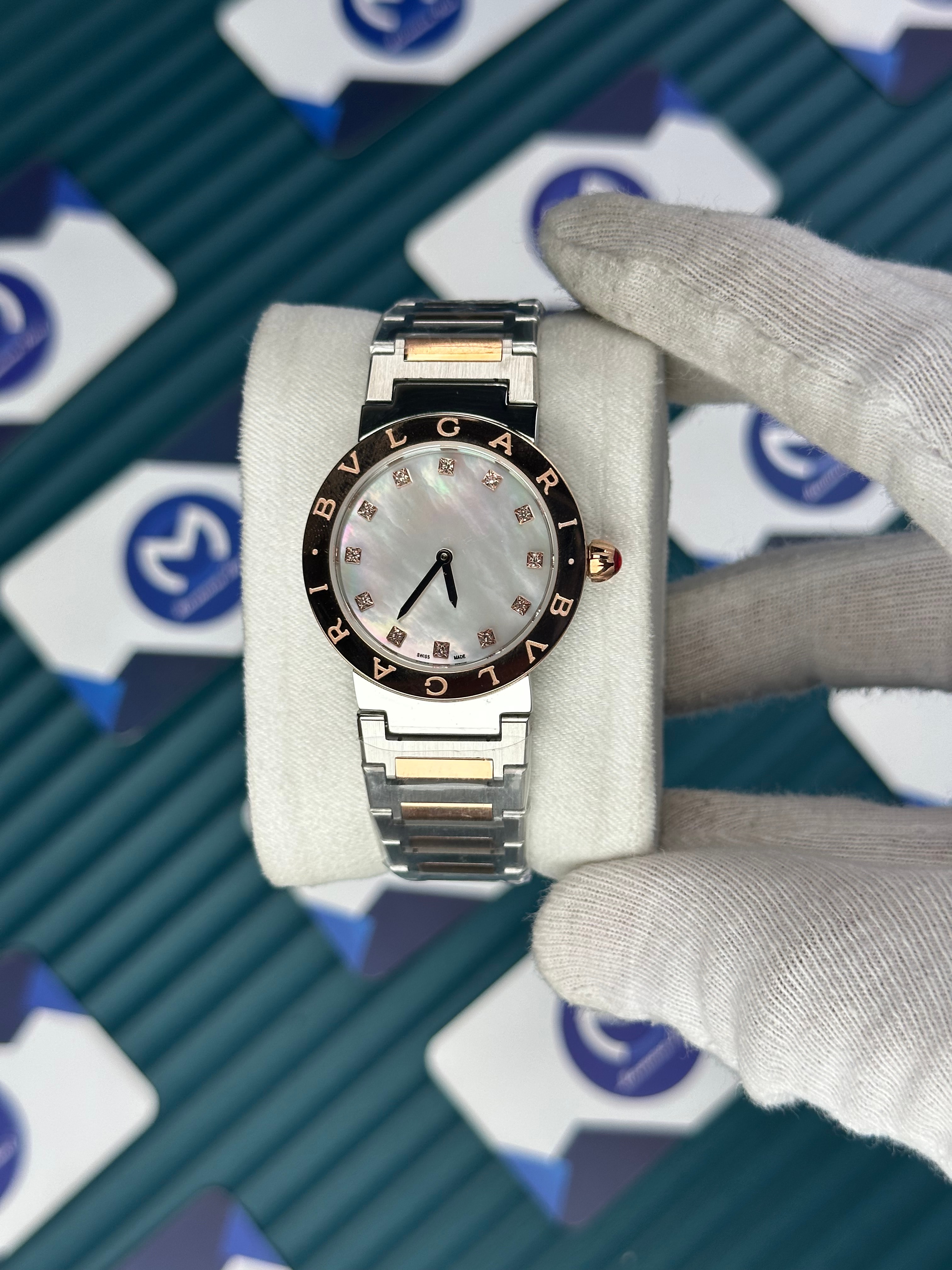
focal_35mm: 48
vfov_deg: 39.7
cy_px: 635
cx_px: 476
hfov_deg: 30.3
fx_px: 1760
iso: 64
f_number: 1.78
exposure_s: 1/1212
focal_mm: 6.86
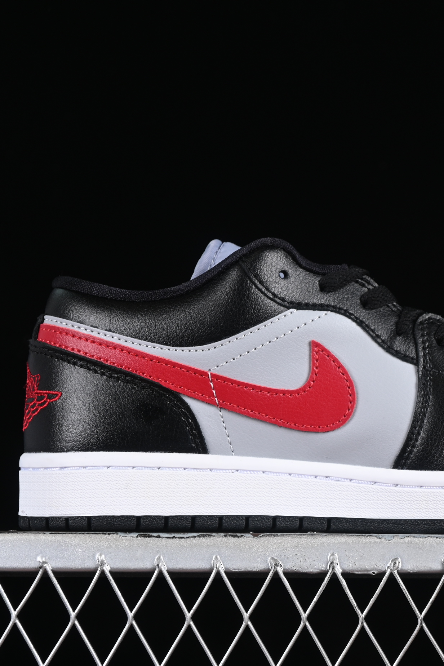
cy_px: 332
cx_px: 374
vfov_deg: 18.1
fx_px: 2090
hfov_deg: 12.1
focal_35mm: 113
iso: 160
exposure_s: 1/60
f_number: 6.3
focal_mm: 50
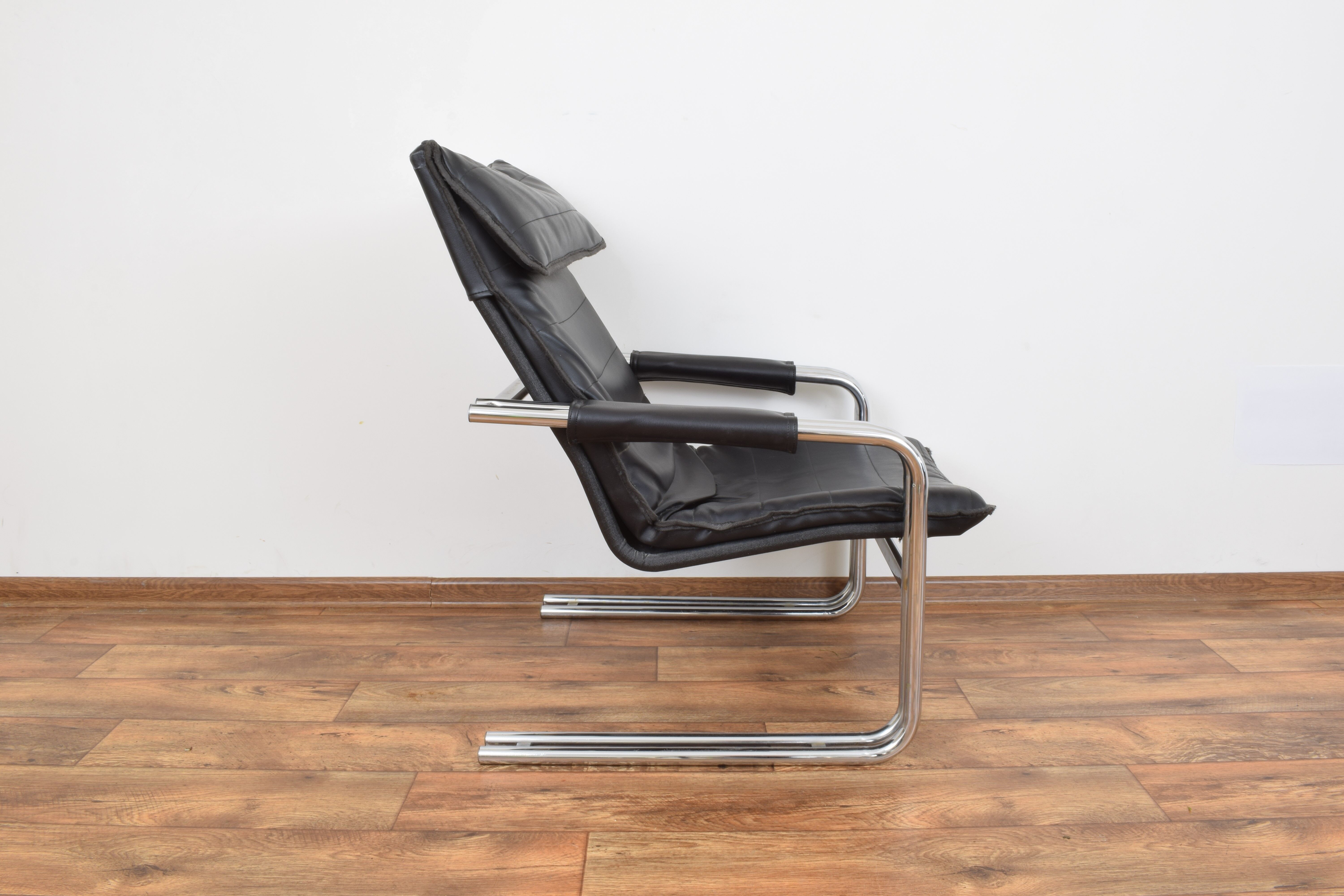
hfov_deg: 59.5
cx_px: 672
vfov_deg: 41.7
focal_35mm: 32
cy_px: 448
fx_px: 1176
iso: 100
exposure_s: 3
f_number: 25
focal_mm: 21
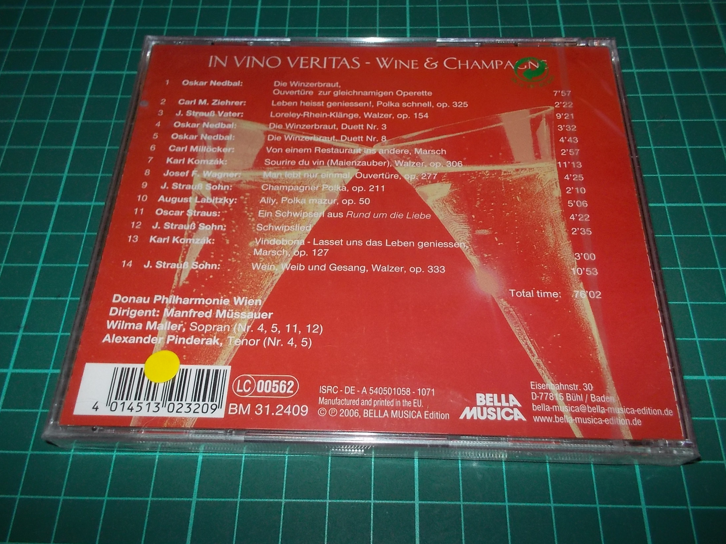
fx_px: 629
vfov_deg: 46.8
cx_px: 368
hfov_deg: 60.0
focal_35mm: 30
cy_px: 270
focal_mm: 4.1
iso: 200
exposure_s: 1/30
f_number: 3.3
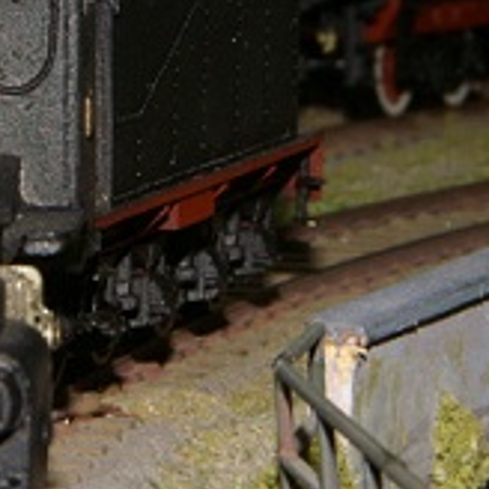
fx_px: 5924
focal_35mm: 371
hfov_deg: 4.7
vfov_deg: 4.7
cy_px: 4
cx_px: 7
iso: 400
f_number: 32
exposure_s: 1/125
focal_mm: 75
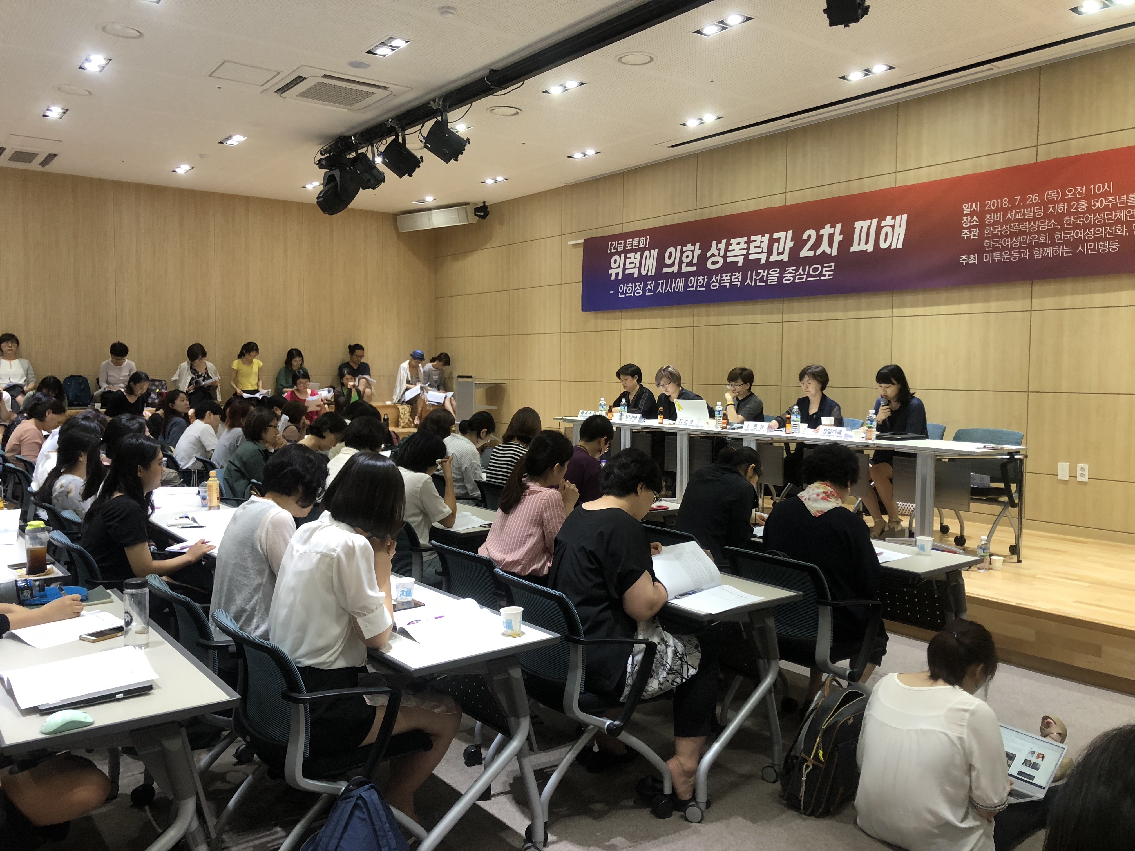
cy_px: 426
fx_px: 918
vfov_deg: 49.7
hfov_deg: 63.4
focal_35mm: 28
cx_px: 568
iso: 50
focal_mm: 3.99
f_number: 1.8
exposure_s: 1/15
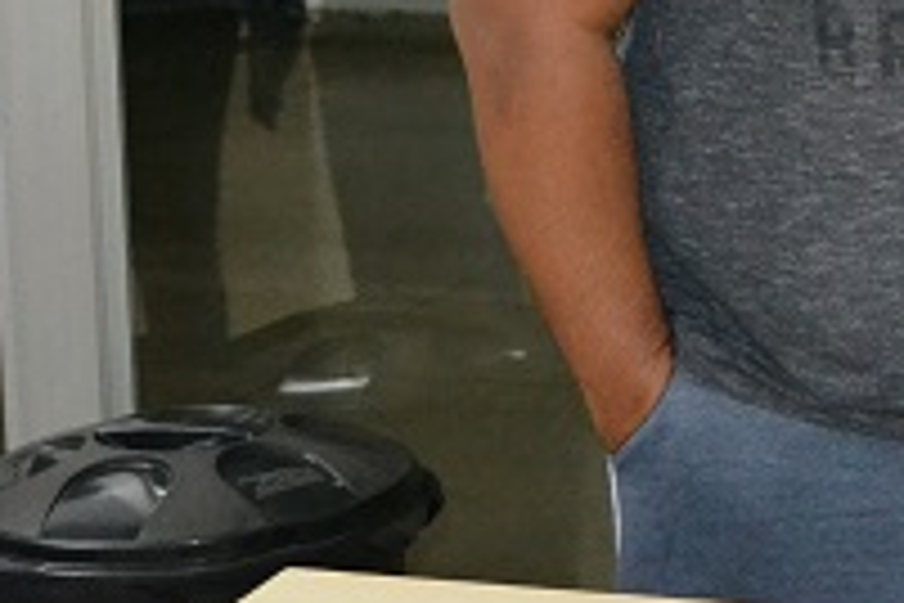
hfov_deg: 16.6
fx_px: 2888
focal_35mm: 115
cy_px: -9
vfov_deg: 11.8
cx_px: 1241
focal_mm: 22
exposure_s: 1/60
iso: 3200
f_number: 4
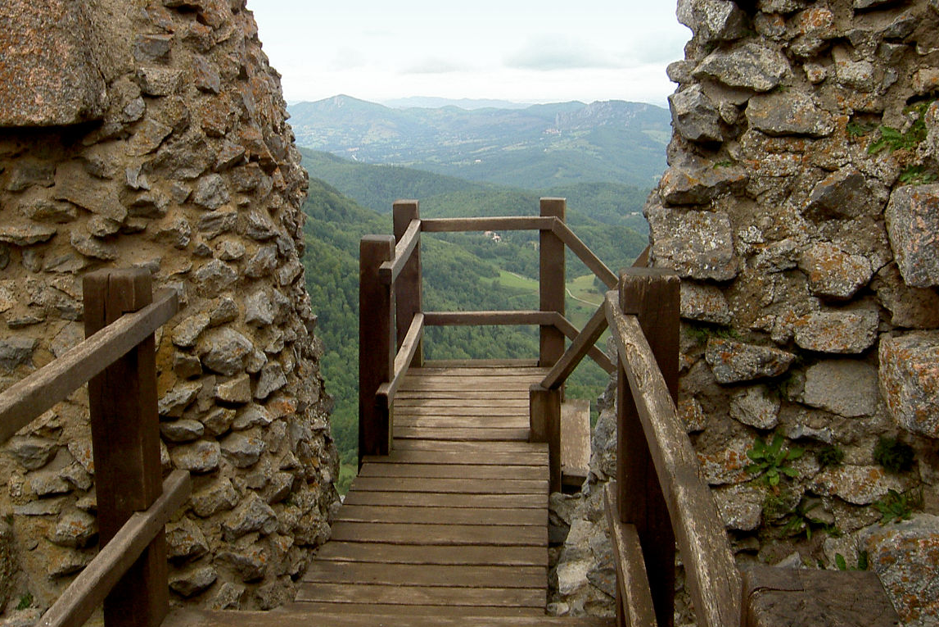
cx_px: 460
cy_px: 303
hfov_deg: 51.9
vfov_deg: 35.9
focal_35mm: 37
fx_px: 965
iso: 50
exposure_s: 1/100
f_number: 4.7
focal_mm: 5.6
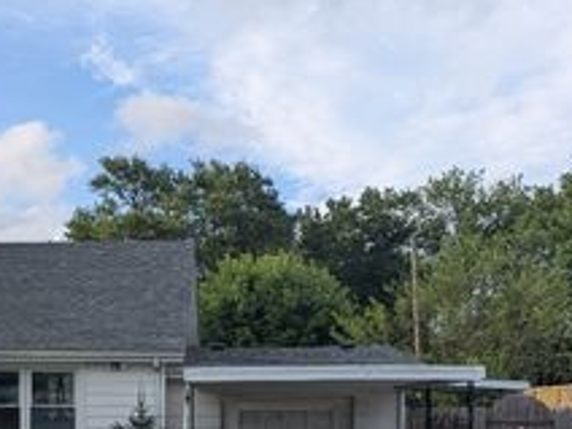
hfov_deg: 32.2
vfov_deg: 23.9
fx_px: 975
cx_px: 162
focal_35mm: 59
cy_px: 409
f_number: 1.89
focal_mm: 5.43
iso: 51
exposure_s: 1/987
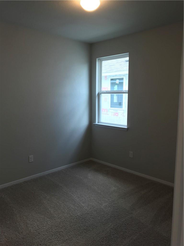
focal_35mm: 28
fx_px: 198
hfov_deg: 49.7
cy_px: 123
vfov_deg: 63.4
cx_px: 92
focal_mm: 3.99
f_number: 1.8
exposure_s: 1/40
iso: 25
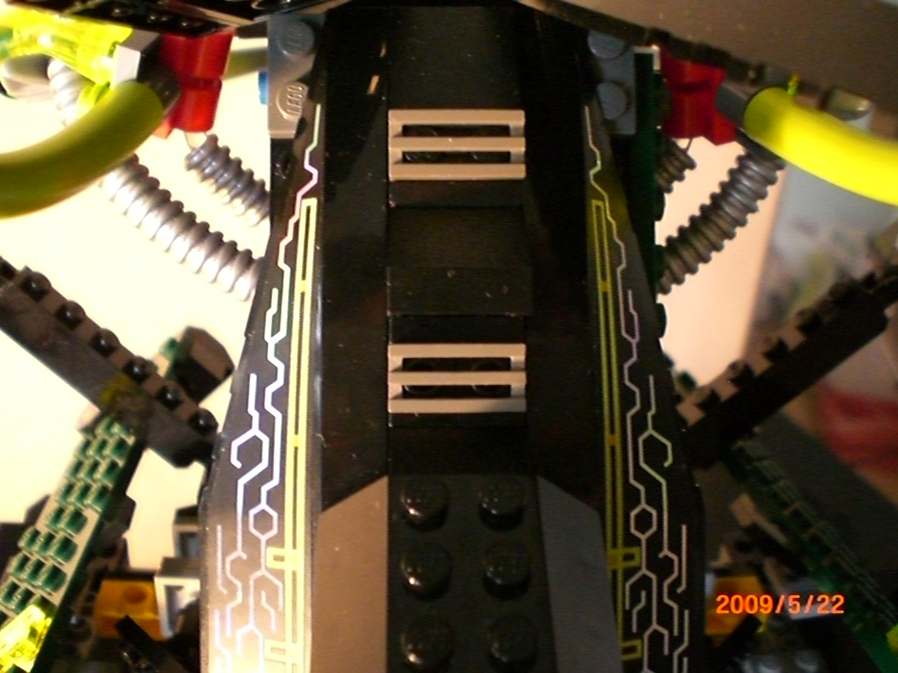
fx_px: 986
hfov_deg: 49.0
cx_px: 449
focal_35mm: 38
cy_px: 336
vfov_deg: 37.7
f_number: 3.1
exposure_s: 1/20
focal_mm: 6.3
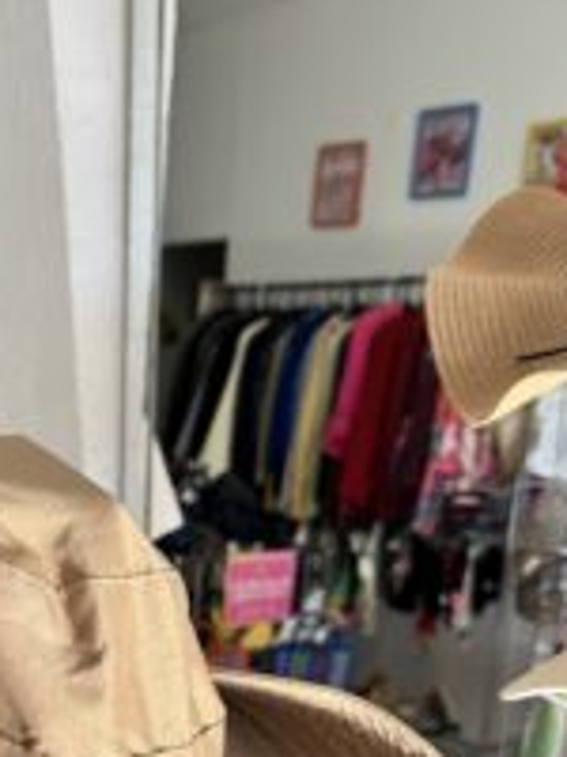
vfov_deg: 37.9
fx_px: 1048
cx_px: 34
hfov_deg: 28.8
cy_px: 625
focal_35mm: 48
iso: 64
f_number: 1.78
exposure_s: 1/191
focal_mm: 6.76
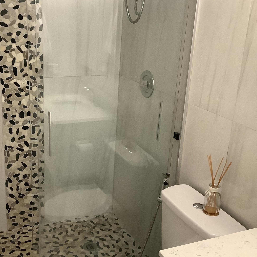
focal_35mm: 42
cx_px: 91
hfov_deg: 39.7
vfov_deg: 40.0
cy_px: 123
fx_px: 353
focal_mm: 3.3
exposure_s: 1/60
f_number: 2.4
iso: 200
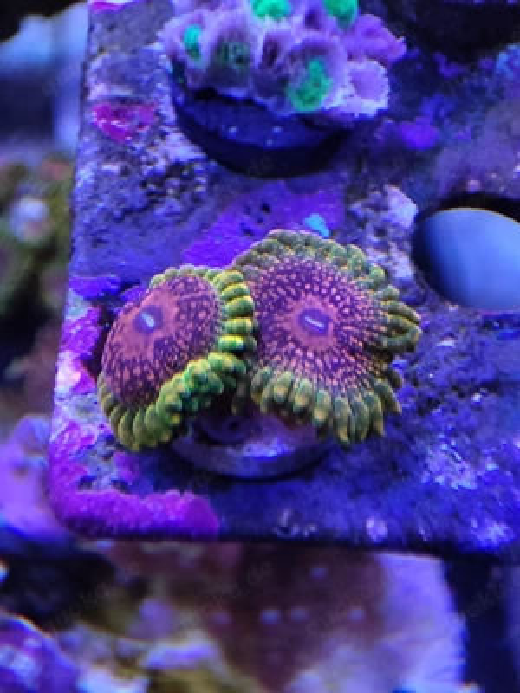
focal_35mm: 49
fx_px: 981
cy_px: 346
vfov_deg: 38.9
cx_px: 260
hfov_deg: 29.7
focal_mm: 4.1
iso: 78
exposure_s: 1/50
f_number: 2.4
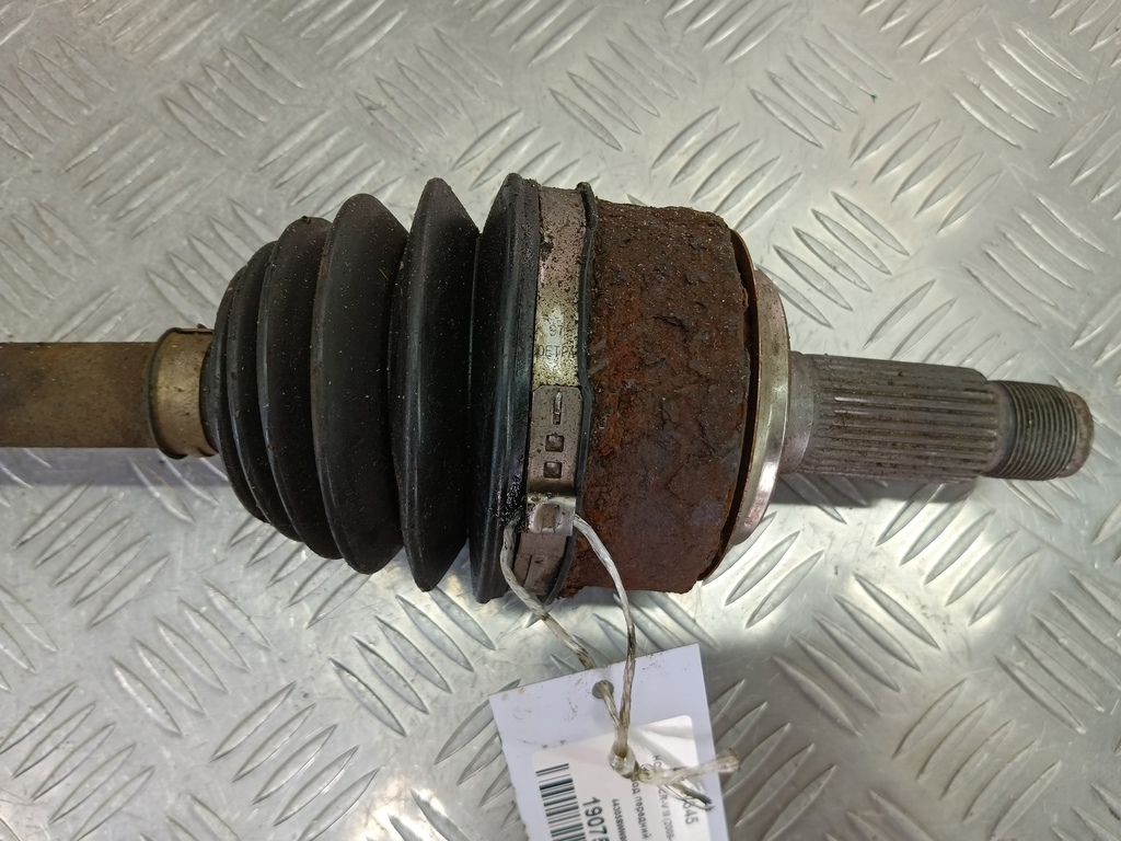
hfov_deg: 65.3
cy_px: 420
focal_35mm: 27
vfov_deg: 51.4
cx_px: 560
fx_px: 874
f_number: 1.6
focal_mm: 4.11
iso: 90
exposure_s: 1/50
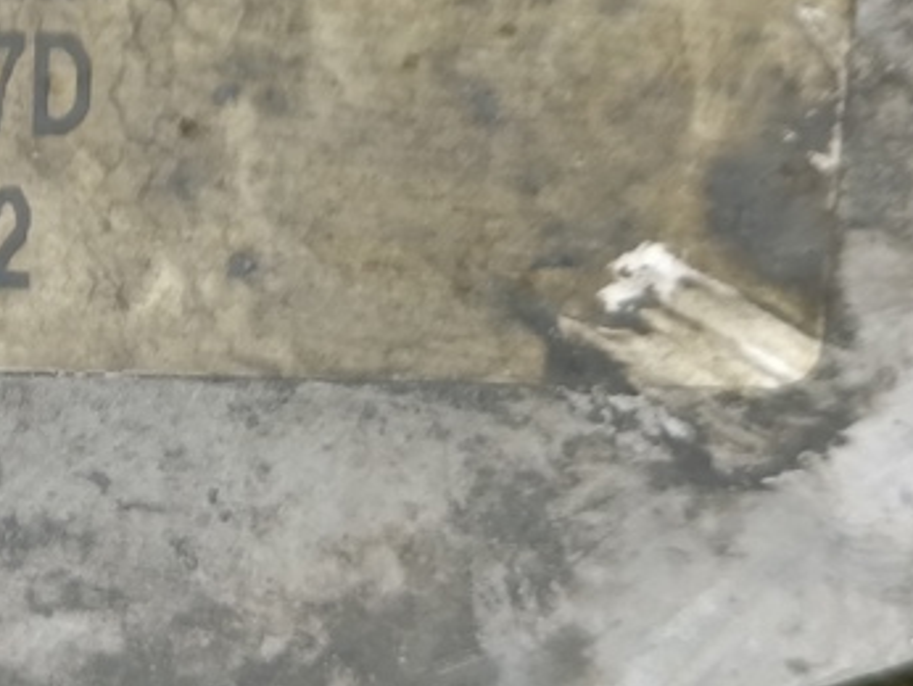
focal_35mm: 68
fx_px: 1795
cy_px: -243
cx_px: 24
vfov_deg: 19.7
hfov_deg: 27.1
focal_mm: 4.11
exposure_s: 1/25
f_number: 1.6
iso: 428
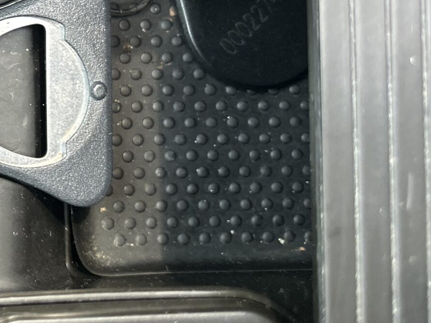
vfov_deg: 19.4
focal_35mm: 75
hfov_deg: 22.3
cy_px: 47
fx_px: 934
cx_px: -176
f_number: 1.5
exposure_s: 1/100
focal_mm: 5.7
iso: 125
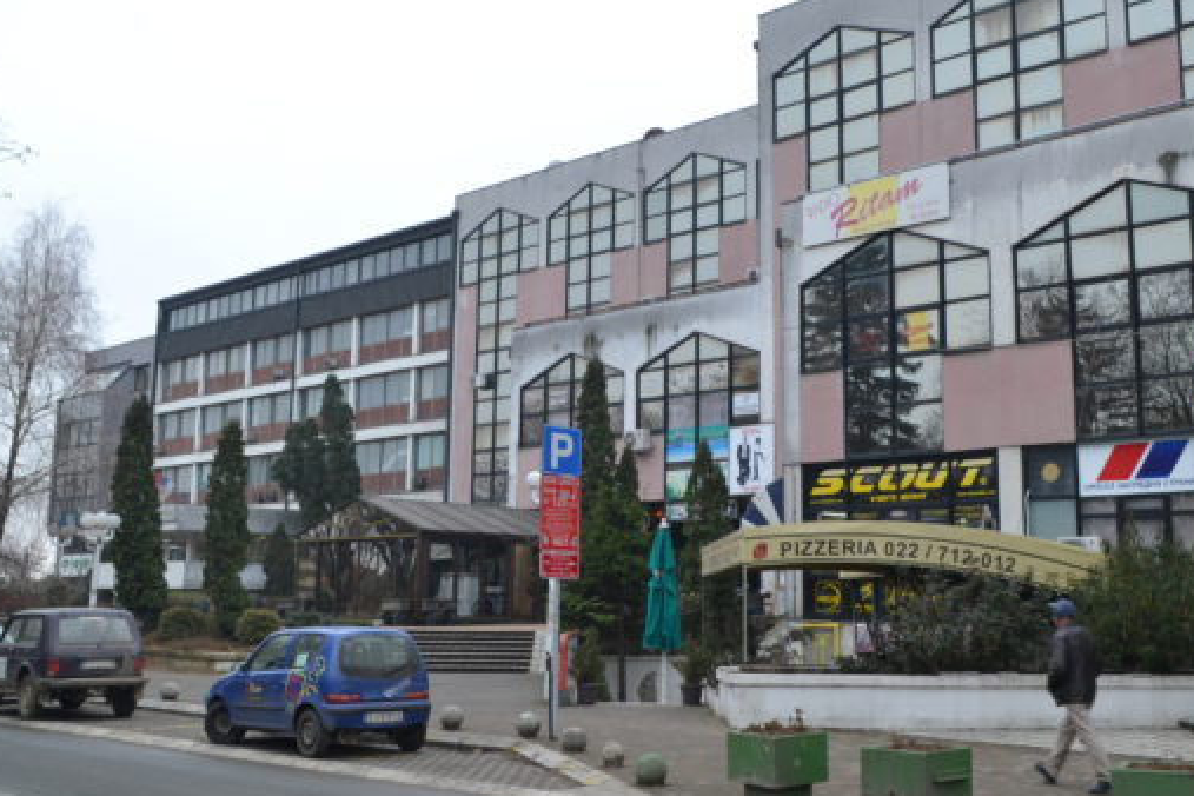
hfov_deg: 47.4
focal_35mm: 41
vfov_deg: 32.6
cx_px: 626
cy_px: 333
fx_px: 1360
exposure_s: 1/50
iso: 400
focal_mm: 18
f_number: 9
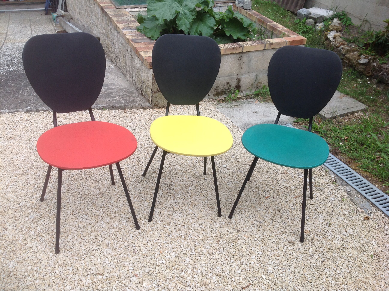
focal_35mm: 35
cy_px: 146
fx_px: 393
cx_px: 194
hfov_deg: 52.7
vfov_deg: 40.6
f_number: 2.4
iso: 50
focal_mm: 4.28
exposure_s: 1/325
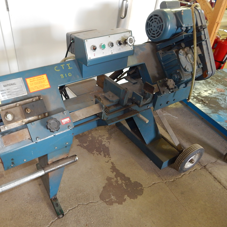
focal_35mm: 28
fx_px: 208
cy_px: 114
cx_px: 77
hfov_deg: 56.1
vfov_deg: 57.3
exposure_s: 1/8
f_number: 3
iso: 200
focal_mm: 4.1
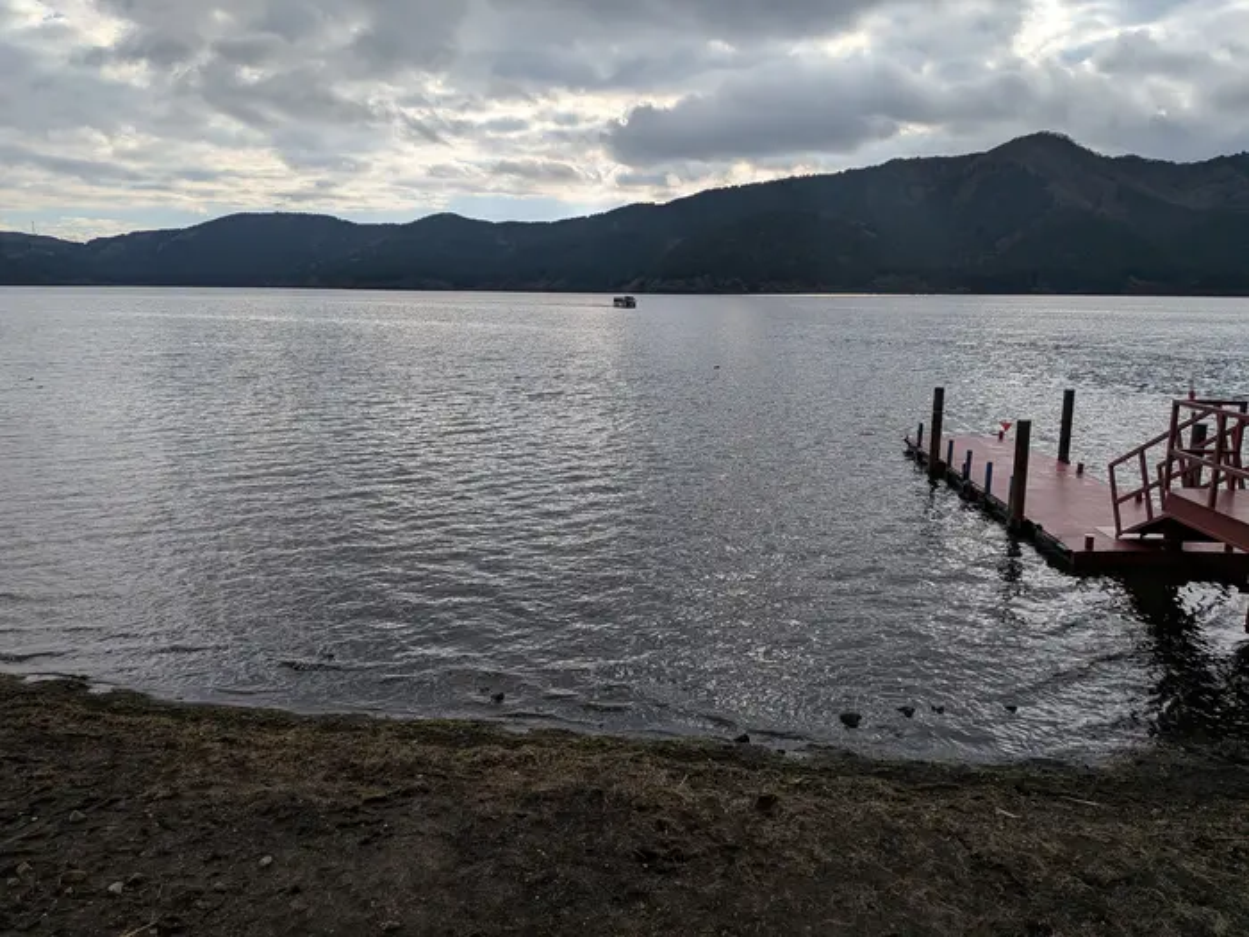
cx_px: 624
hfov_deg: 71.6
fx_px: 866
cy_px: 468
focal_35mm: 24
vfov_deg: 56.8
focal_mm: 4.53
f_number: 1.7
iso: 28
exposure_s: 1/2703
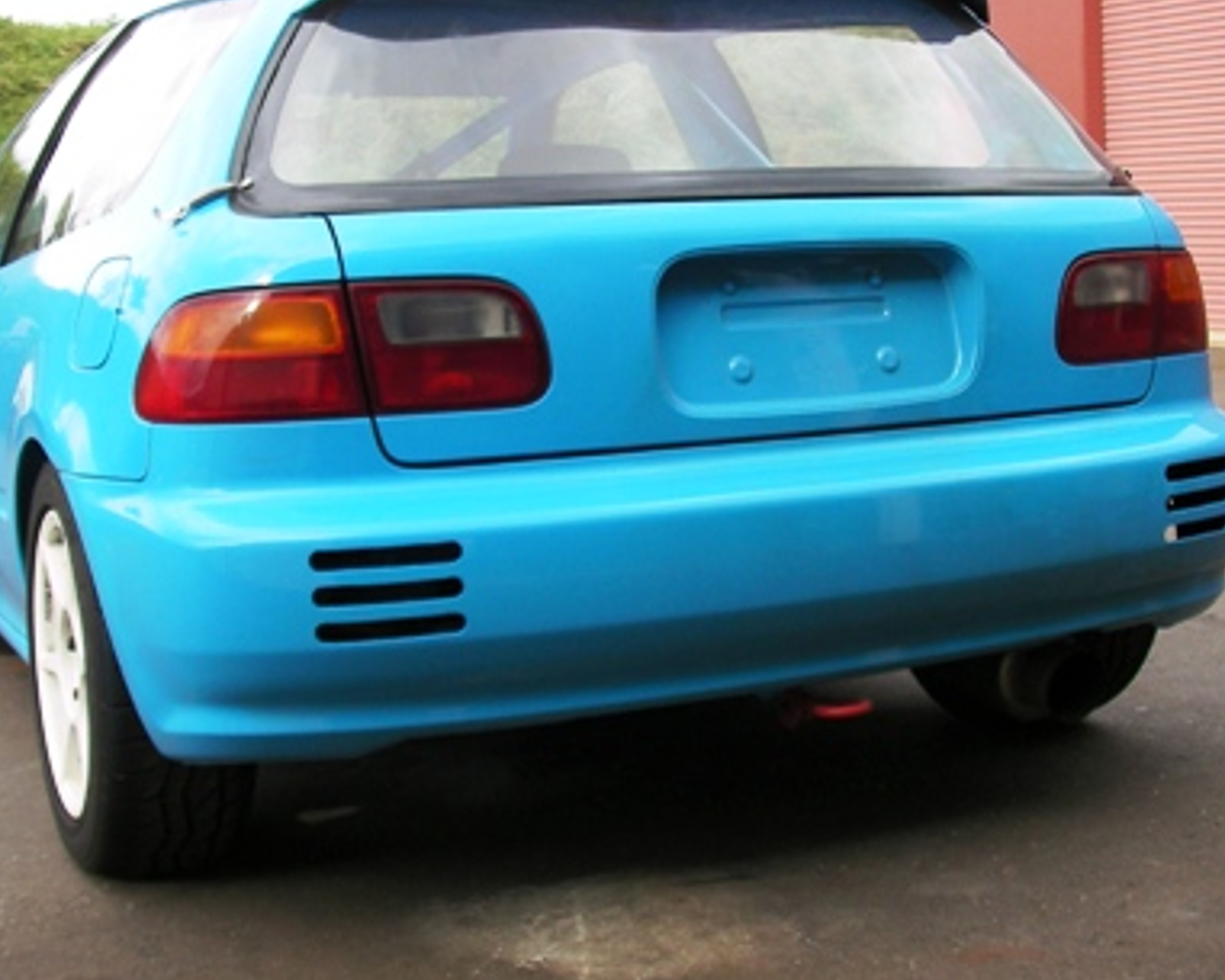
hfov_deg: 32.5
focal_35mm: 58
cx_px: 614
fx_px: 2103
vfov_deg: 26.2
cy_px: 447
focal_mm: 6.3
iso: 50
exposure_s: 1/167
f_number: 3.5
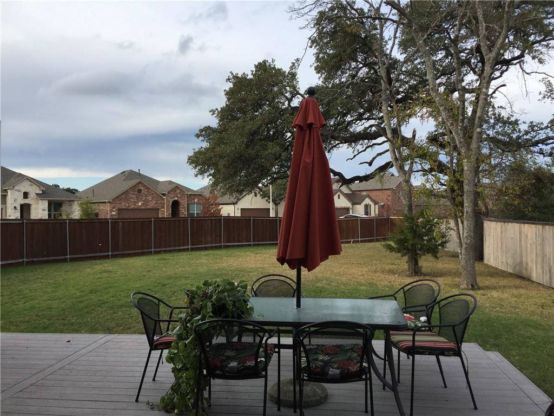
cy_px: 208
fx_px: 464
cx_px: 277
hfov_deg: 61.7
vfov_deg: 48.2
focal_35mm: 29
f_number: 2.2
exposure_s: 1/989
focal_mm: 4.15
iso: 32
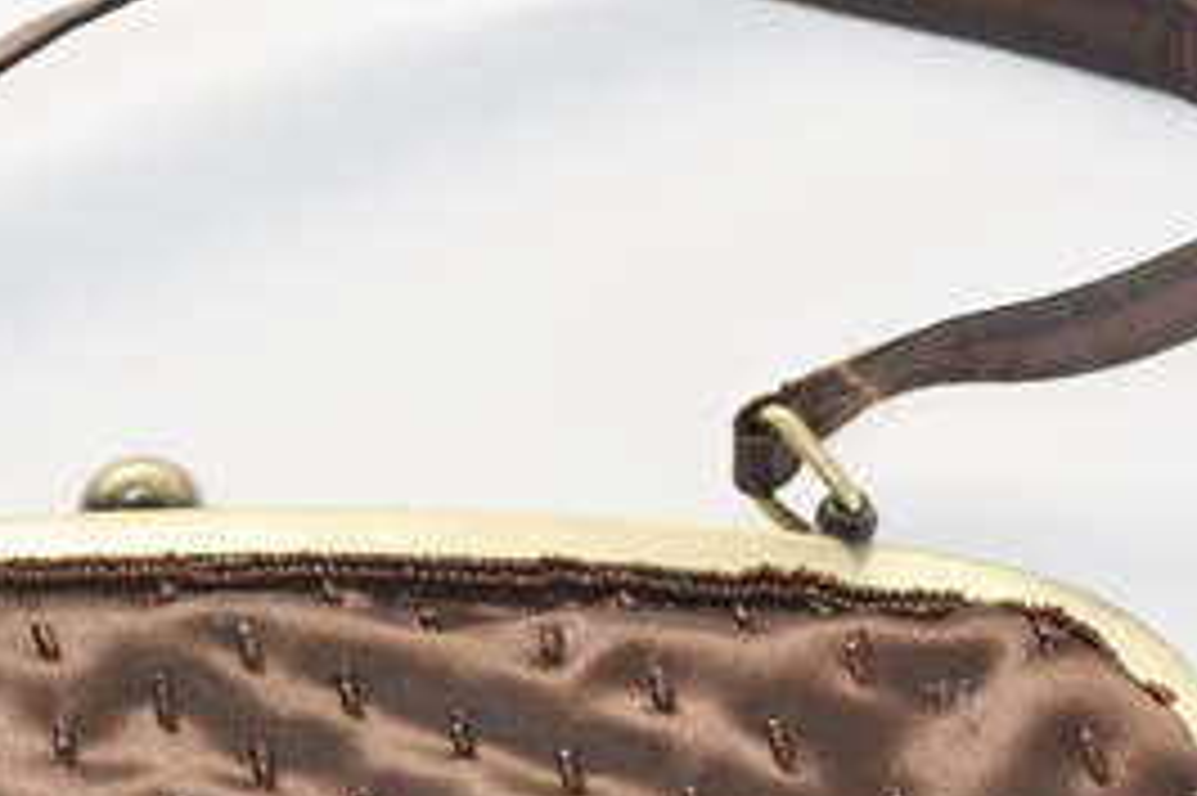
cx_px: 248
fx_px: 4054
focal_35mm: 122
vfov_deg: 11.2
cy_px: 643
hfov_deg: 16.7
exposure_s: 1/125
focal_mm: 36
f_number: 5.6
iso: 360
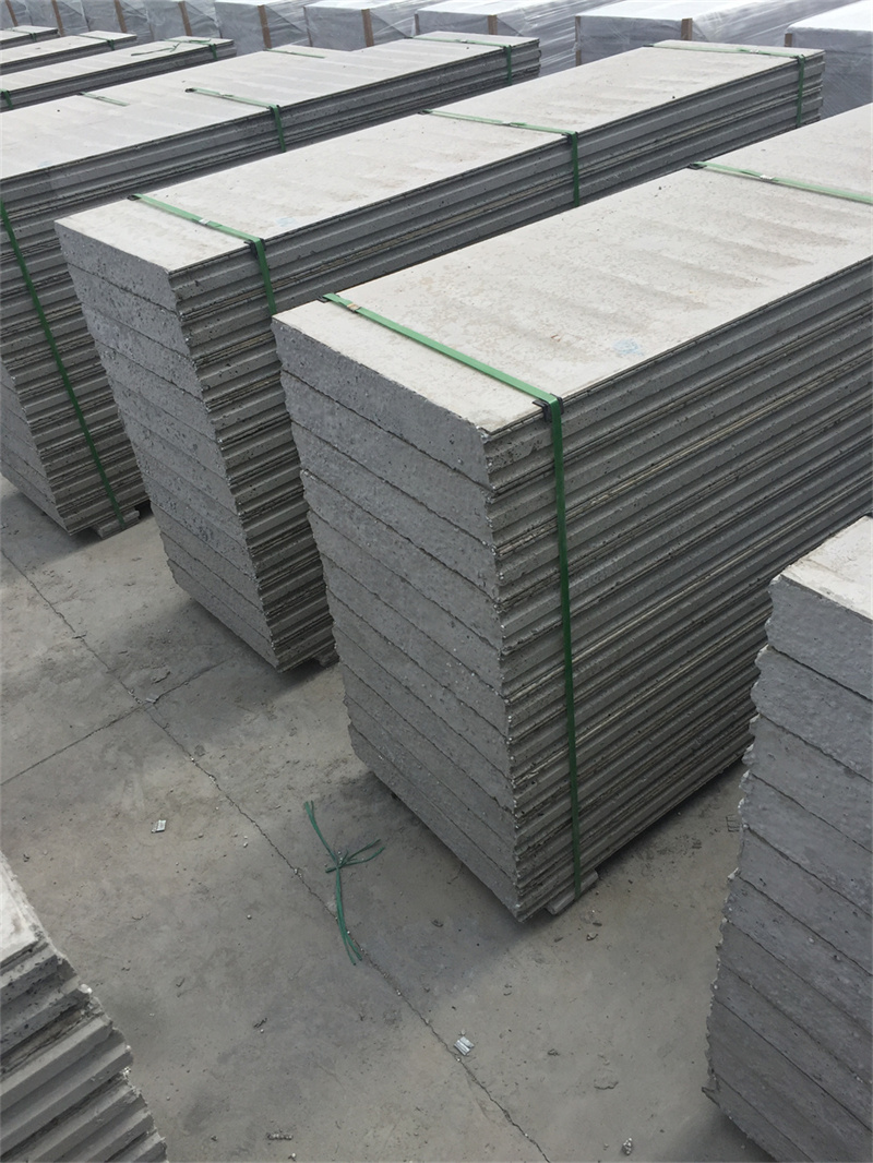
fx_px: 975
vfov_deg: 61.6
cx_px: 436
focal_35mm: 29
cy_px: 582
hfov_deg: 48.2
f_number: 2.2
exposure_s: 1/2475
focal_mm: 4.15
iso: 32
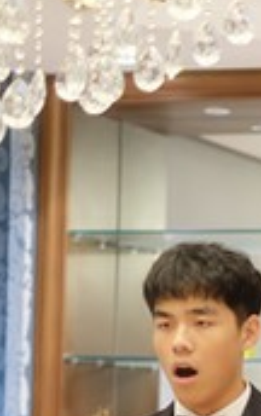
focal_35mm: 188
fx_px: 2133
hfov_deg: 6.8
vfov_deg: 11.0
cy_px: 466
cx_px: 478
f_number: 1.4
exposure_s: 1/75
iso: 1000
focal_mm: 35
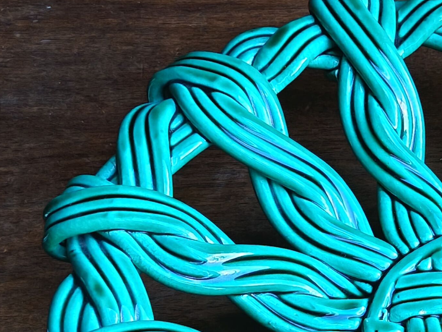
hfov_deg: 21.0
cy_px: 324
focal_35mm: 88
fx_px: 1124
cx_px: 500
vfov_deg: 16.5
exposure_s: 1/100
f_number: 1.75
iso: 2400
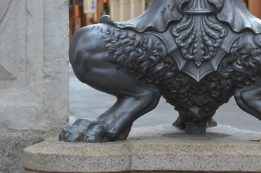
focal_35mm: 155
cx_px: 226
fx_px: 1122
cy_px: 21
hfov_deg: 13.2
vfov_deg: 8.8
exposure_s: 1/125
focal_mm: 48
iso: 125
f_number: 5.6
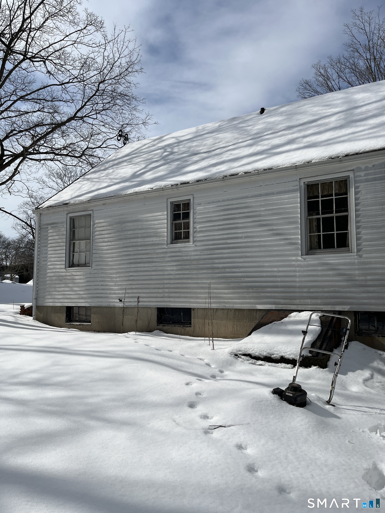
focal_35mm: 26
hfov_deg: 53.1
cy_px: 256
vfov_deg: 67.3
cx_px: 192
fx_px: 386
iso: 50
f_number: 1.6
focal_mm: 5.1
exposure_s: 1/10870
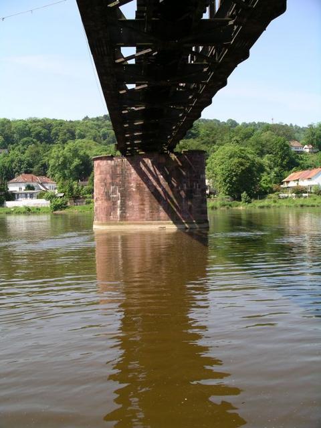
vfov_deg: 50.1
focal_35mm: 37
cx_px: 160
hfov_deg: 38.7
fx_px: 457
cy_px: 214
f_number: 4.3
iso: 64
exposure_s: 1/250
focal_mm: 7.8
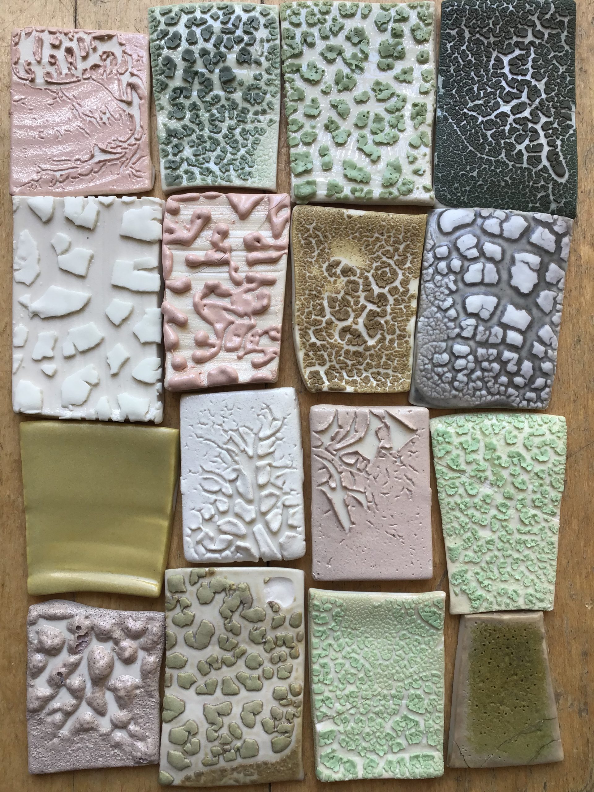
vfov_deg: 58.4
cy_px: 396
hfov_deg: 45.4
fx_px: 709
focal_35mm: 31
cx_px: 297
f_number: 2.4
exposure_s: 1/100
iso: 25
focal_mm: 3.3
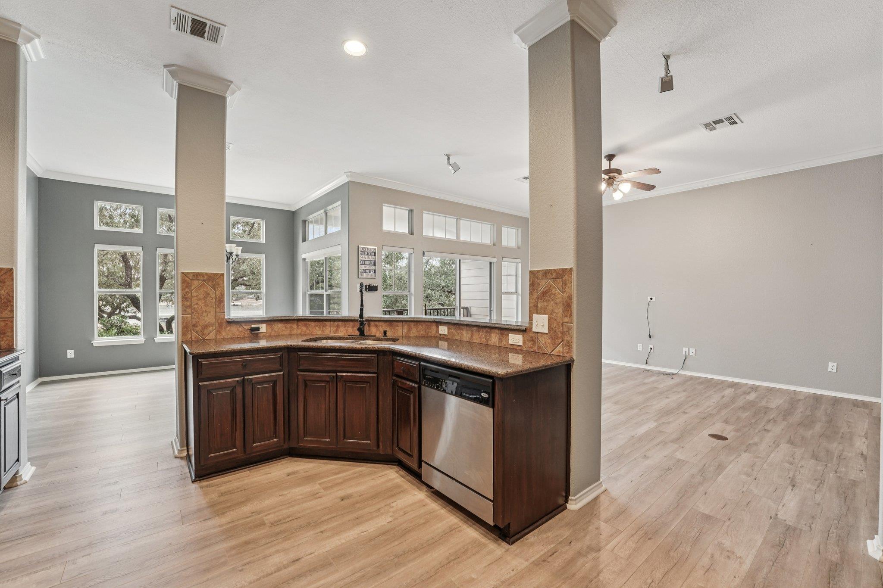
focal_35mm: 14
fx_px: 343
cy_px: 294
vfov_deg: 81.2
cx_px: 442
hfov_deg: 104.3
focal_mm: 14
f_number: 8
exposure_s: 1/20
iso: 800
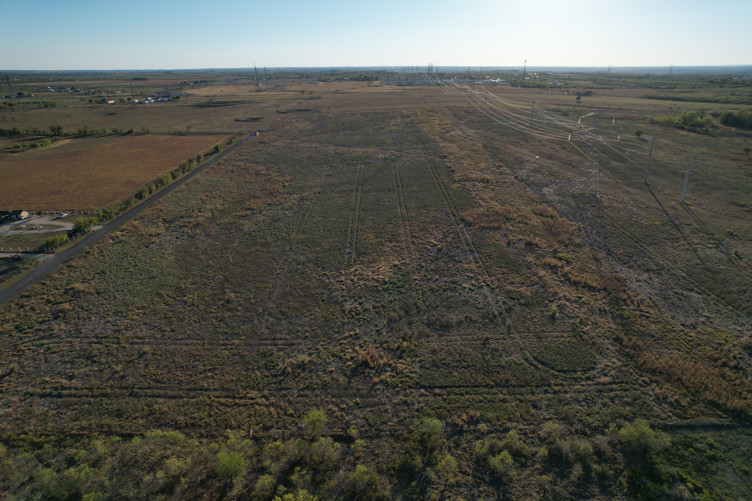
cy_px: 250
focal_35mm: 22
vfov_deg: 57.2
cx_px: 376
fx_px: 460
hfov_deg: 78.6
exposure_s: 1/2500
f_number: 2.8
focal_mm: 8.38
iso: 100
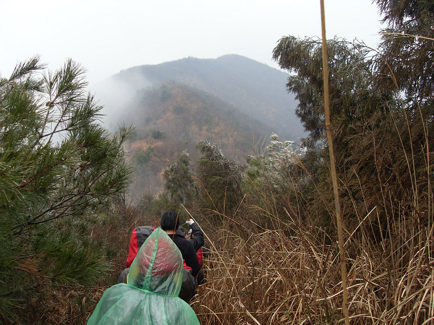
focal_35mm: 37
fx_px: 464
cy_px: 162
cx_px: 217
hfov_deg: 50.1
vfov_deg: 38.7
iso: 80
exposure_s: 1/250
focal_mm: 6.3
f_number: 2.8
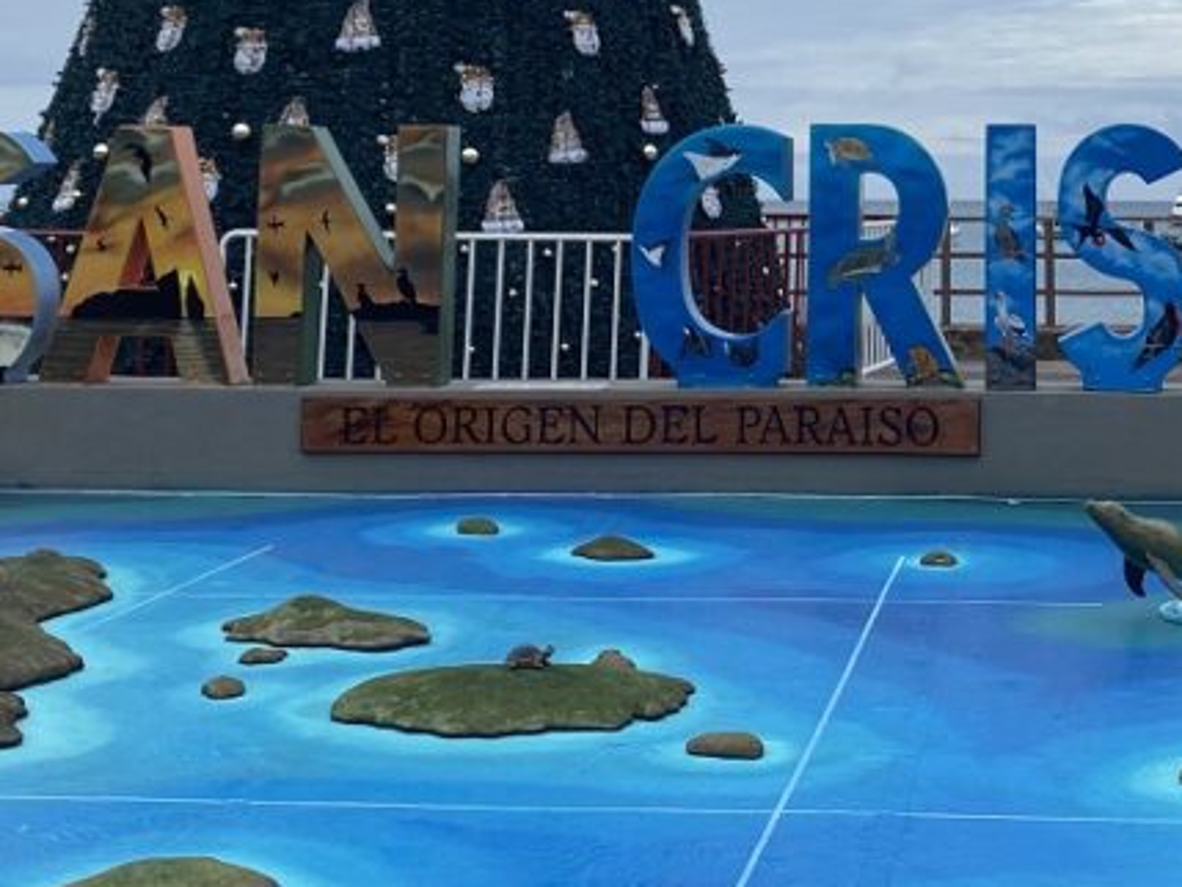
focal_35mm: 62
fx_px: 2118
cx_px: 948
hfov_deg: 30.4
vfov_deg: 22.5
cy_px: -61
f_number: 1.8
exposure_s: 1/1701
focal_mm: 4.25
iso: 32
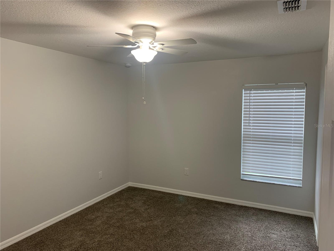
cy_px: 126
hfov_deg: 67.3
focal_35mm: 26
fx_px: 251
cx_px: 167
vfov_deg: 53.1
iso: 125
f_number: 1.8
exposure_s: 1/60
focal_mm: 4.25
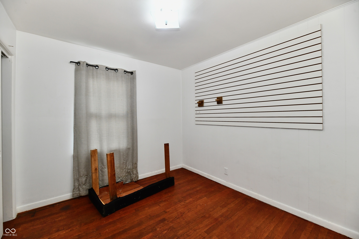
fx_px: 140
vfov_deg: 81.2
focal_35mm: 14
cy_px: 120
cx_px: 180
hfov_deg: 104.3
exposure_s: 1/80
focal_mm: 14
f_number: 7.1
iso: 800
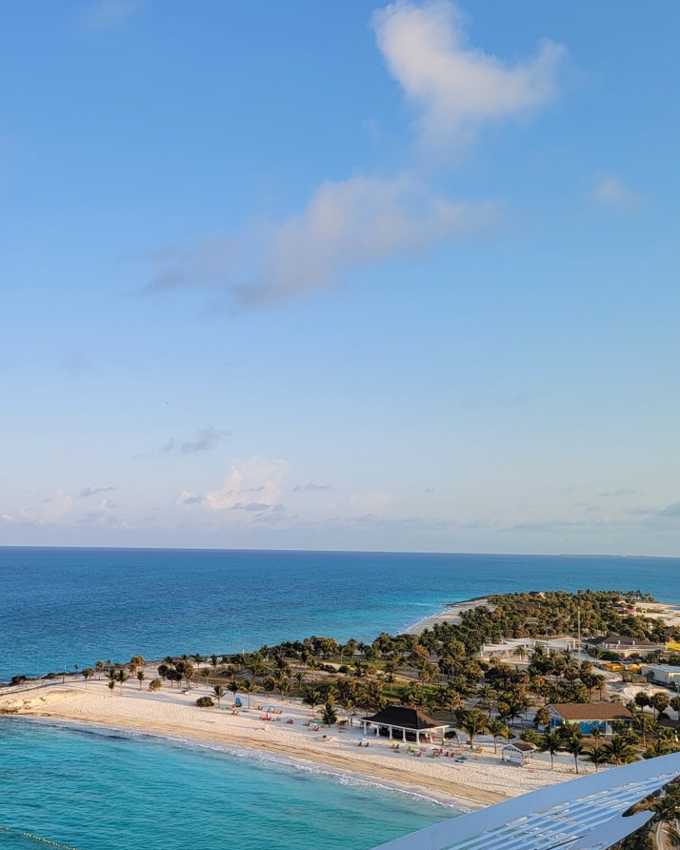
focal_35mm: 42
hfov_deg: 34.3
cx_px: 113
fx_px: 1056
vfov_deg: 43.7
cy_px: 475
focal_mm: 6.7
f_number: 1.8
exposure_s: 1/499
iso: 16
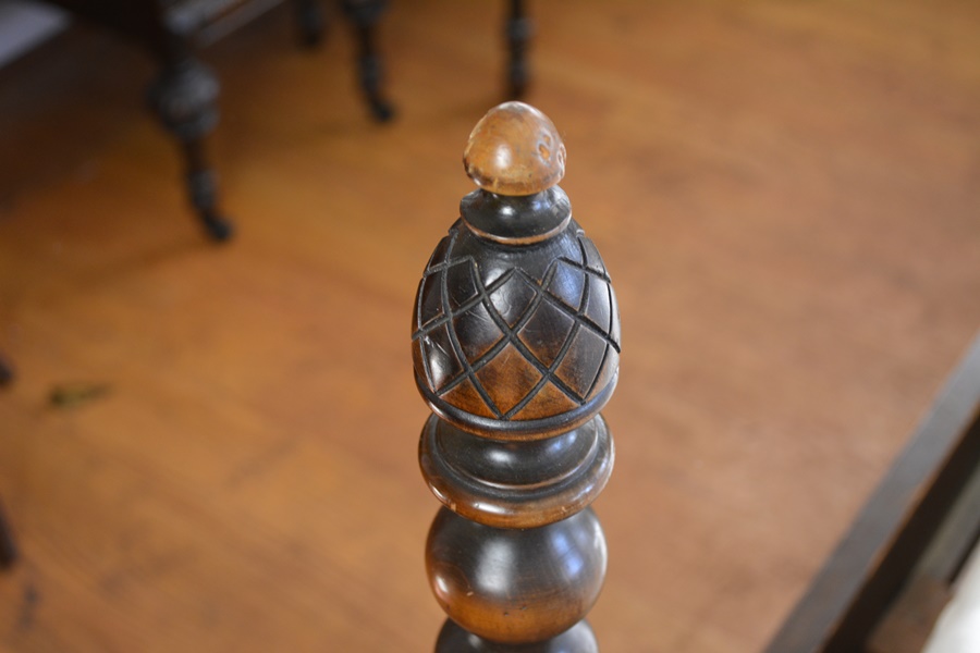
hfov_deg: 33.4
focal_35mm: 60
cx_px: 490
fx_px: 1633
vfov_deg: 22.6
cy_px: 326
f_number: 5.3
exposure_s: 1/50
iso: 800
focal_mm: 40
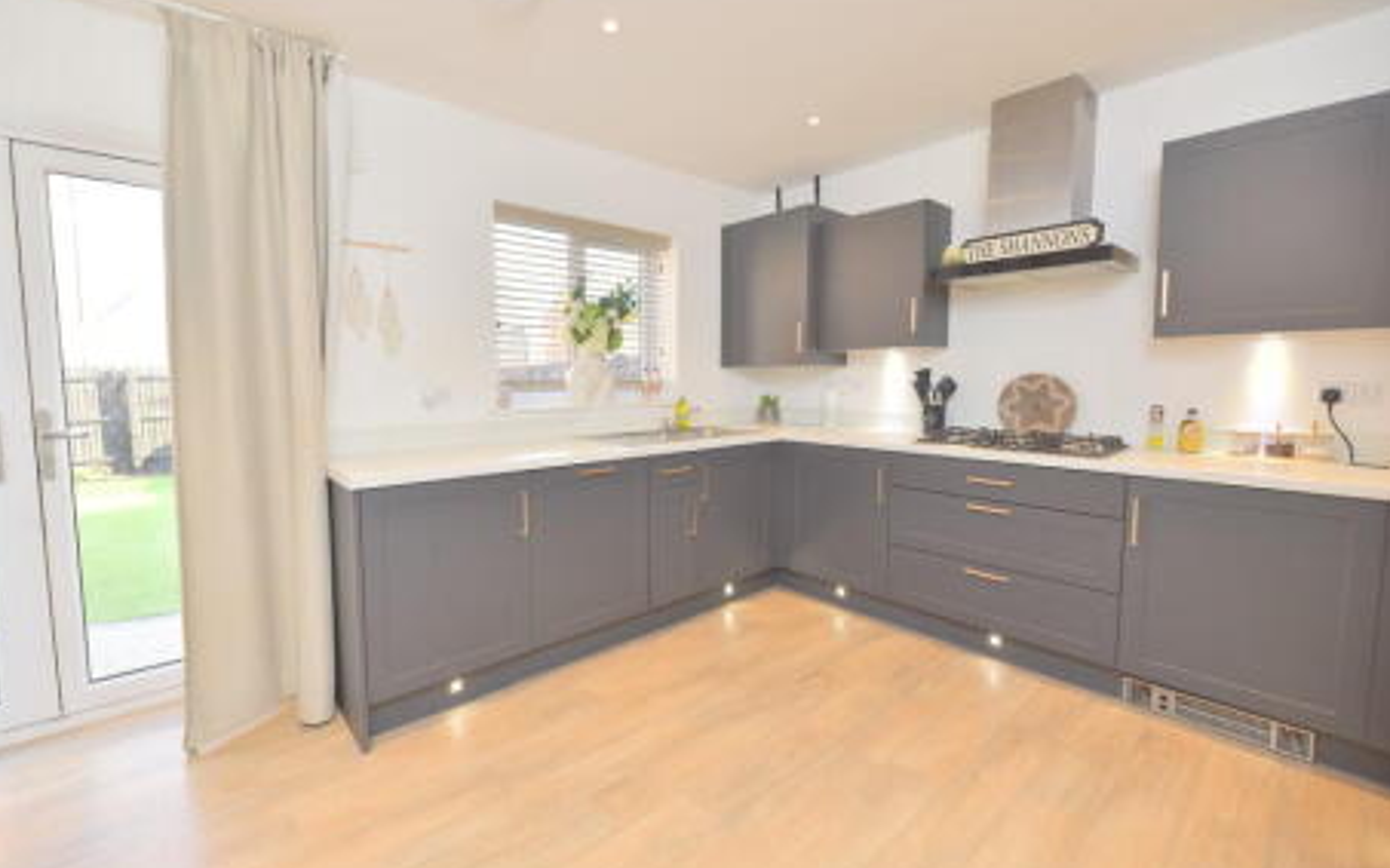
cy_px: 416
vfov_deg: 74.7
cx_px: 666
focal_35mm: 15
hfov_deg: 101.4
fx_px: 568
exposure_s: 1/125
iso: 400
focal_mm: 14
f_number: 4
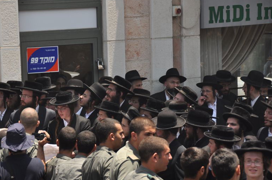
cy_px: 109
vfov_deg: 8.6
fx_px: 1200
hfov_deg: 12.9
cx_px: 93
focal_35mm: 159
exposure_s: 1/1600
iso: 400
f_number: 5
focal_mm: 80
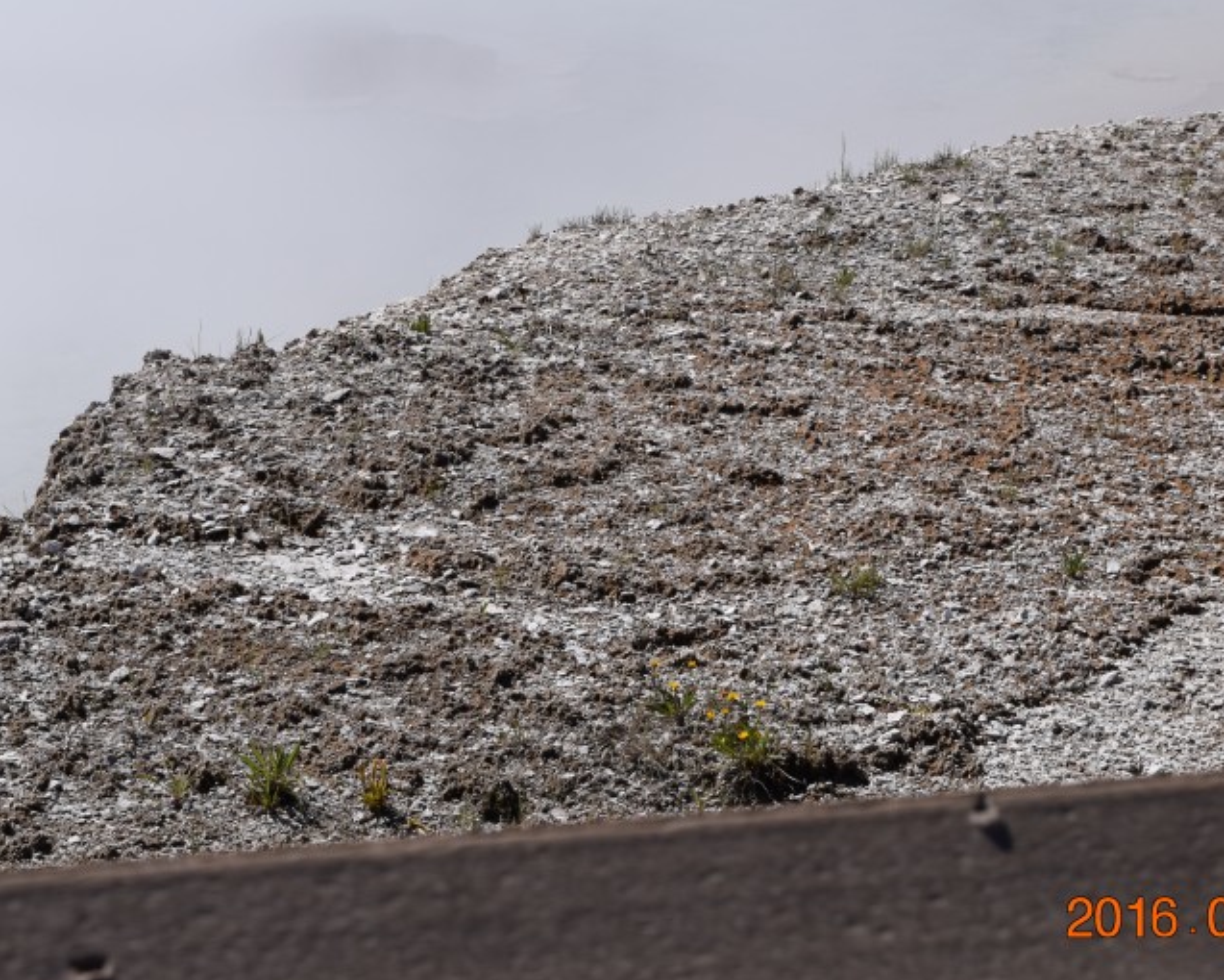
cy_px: 361
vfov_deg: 16.2
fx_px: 3442
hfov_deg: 20.2
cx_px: 550
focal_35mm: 95
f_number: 11
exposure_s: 1/500
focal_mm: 42
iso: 200
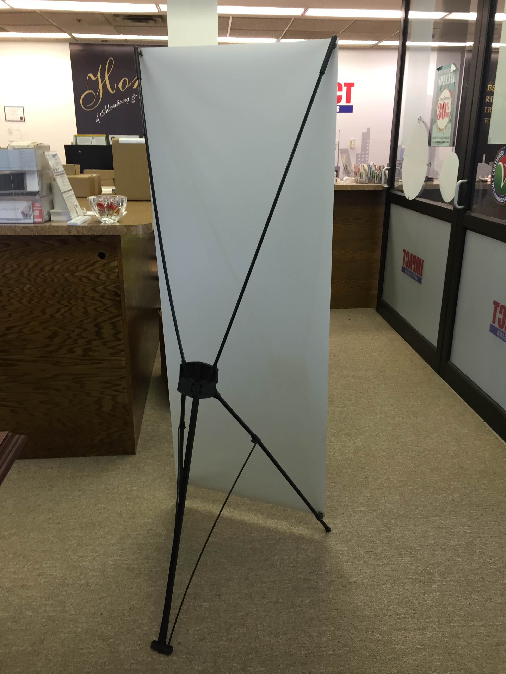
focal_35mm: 29
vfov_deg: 61.7
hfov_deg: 48.2
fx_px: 565
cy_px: 337
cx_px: 253
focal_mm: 4.15
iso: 64
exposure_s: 1/30
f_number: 2.2
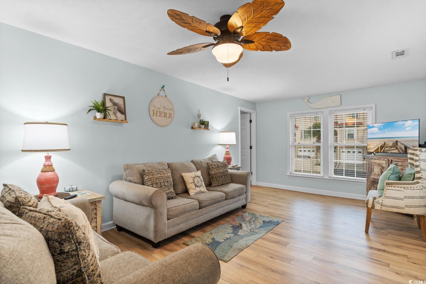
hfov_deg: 93.3
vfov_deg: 70.4
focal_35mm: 17
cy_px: 142
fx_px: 201
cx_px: 213
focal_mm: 11.5
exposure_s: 1/2
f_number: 4.8
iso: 100
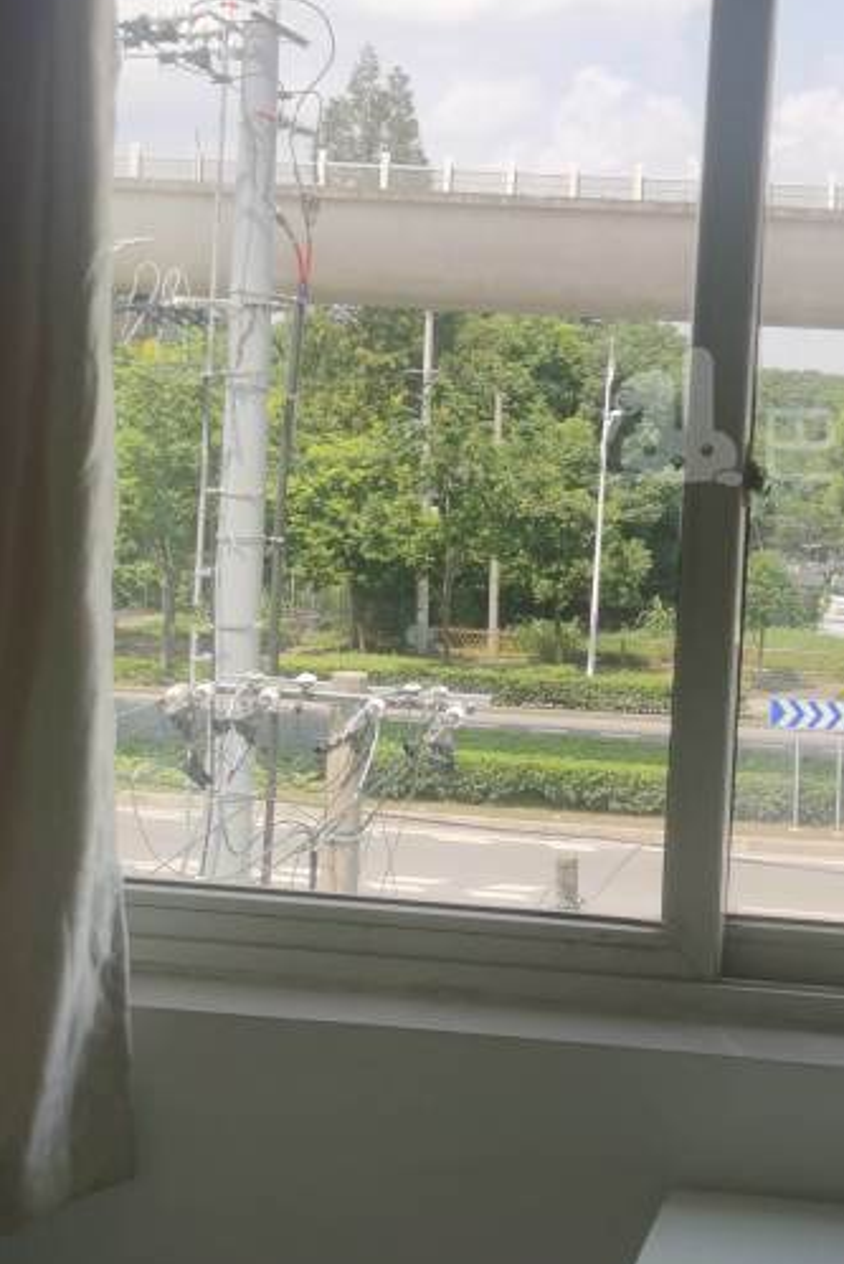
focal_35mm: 60
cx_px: 803
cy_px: 419
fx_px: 2108
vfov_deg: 33.1
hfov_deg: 22.0
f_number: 1.8
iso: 50
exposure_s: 1/1667
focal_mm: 5.58
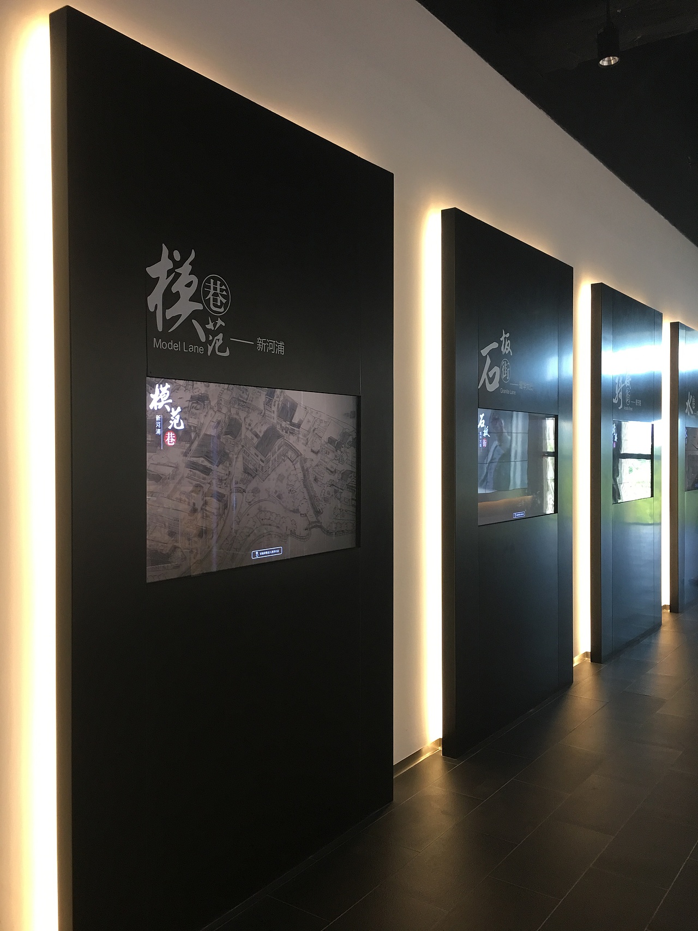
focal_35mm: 29
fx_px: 780
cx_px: 349
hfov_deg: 48.2
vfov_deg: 61.7
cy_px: 466
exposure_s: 1/17
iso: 64
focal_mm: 4.15
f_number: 2.2
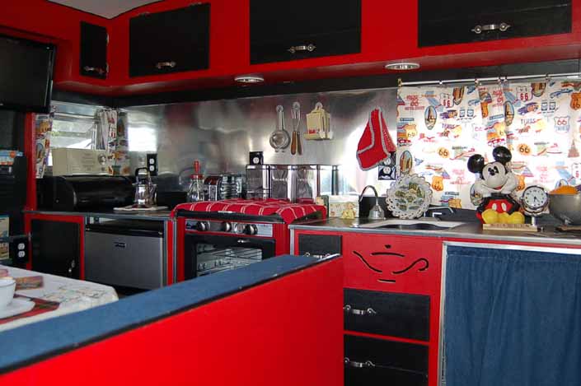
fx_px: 556
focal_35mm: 34
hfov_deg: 55.1
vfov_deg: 38.3
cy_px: 193
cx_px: 290
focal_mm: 23
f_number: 3.8
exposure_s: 1/160
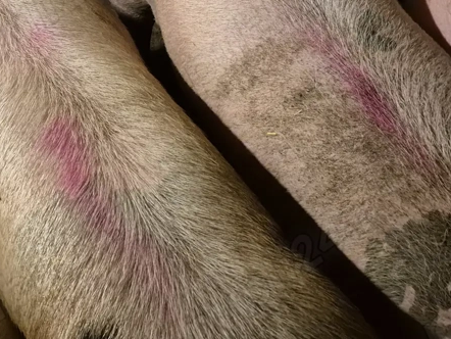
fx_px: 678
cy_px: 23
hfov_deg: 36.6
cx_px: 172
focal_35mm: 52
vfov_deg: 26.9
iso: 1600
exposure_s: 1/100
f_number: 1.8
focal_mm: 5.4
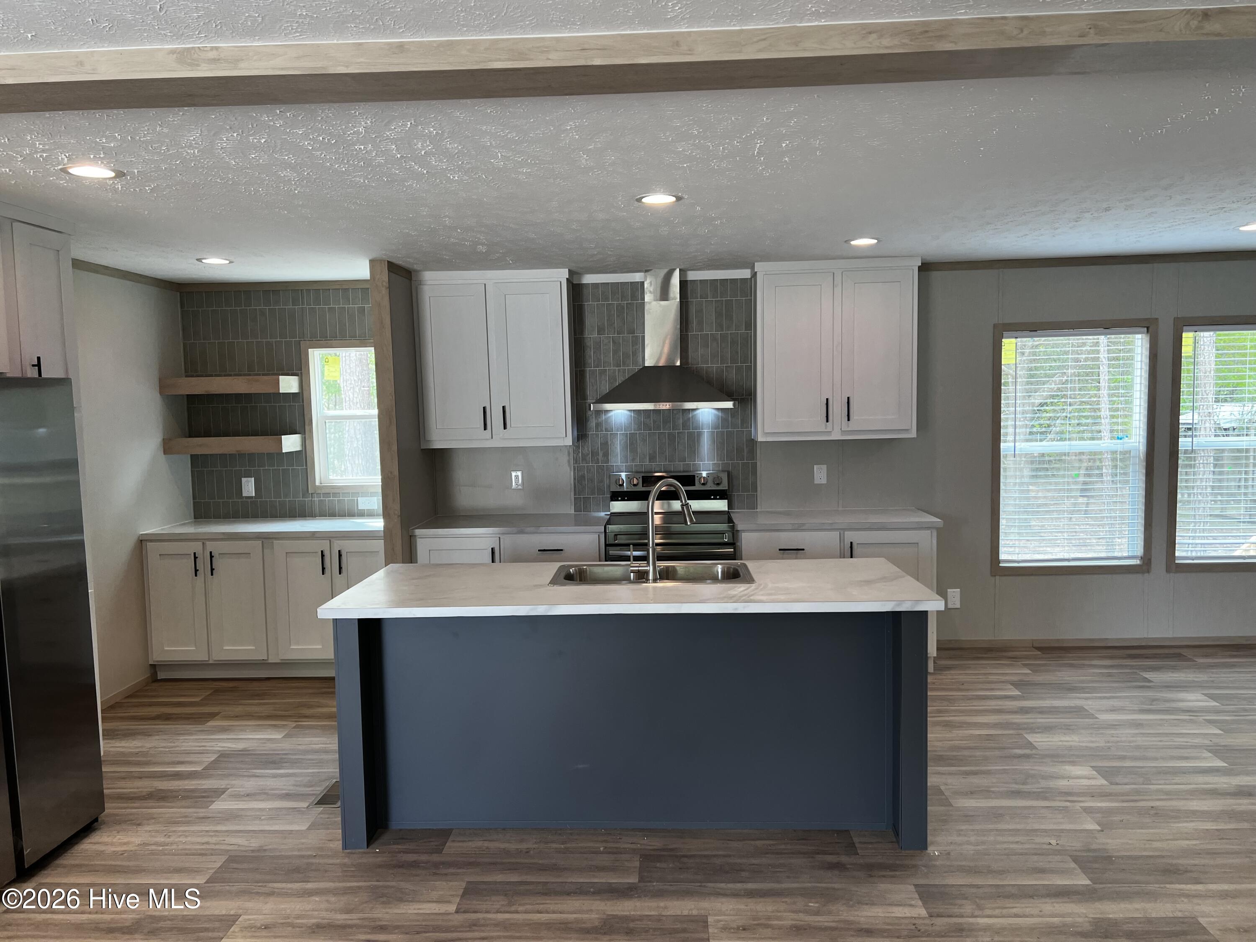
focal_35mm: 26
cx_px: 628
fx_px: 943
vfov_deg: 53.1
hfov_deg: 67.3
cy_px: 471
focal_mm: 5.7
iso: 50
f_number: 1.5
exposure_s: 1/120
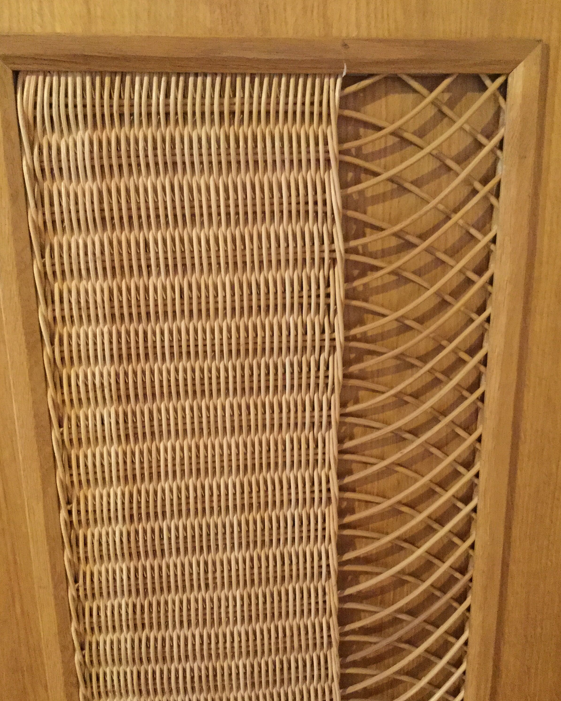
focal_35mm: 33
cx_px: 280
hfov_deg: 44.5
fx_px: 685
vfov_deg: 54.2
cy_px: 372
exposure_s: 1/17
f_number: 2.4
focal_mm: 3.3
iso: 320
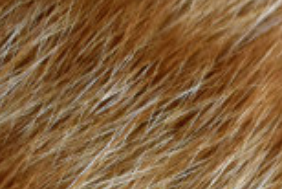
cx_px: 538
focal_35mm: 161
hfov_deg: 11.6
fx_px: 1262
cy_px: 297
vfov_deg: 8.3
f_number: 5
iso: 800
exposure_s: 1/50
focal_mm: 27
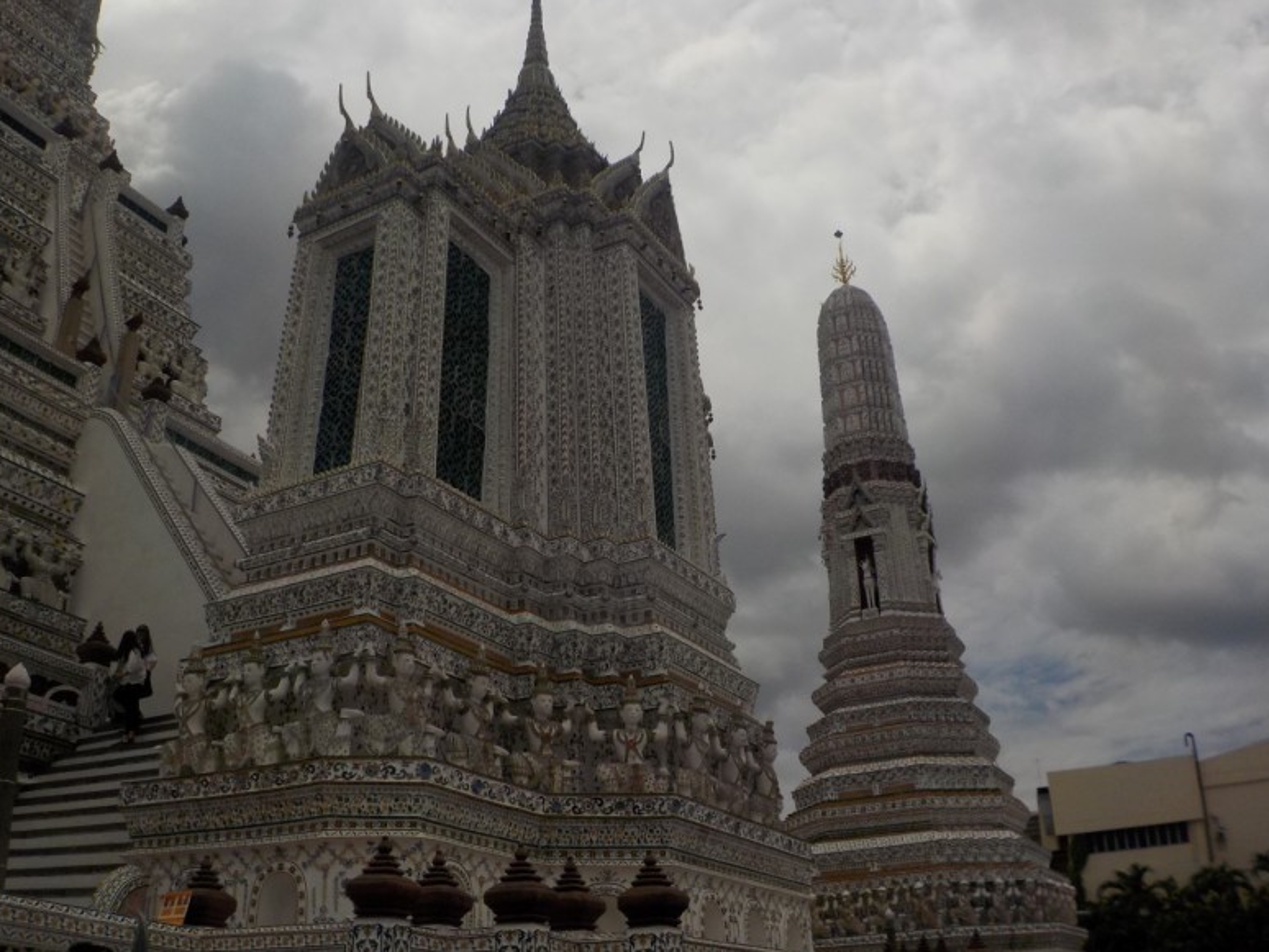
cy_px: 462
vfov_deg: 45.5
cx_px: 616
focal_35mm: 31
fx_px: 1137
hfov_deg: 58.3
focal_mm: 4.1
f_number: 6.6
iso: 125
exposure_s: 1/1600
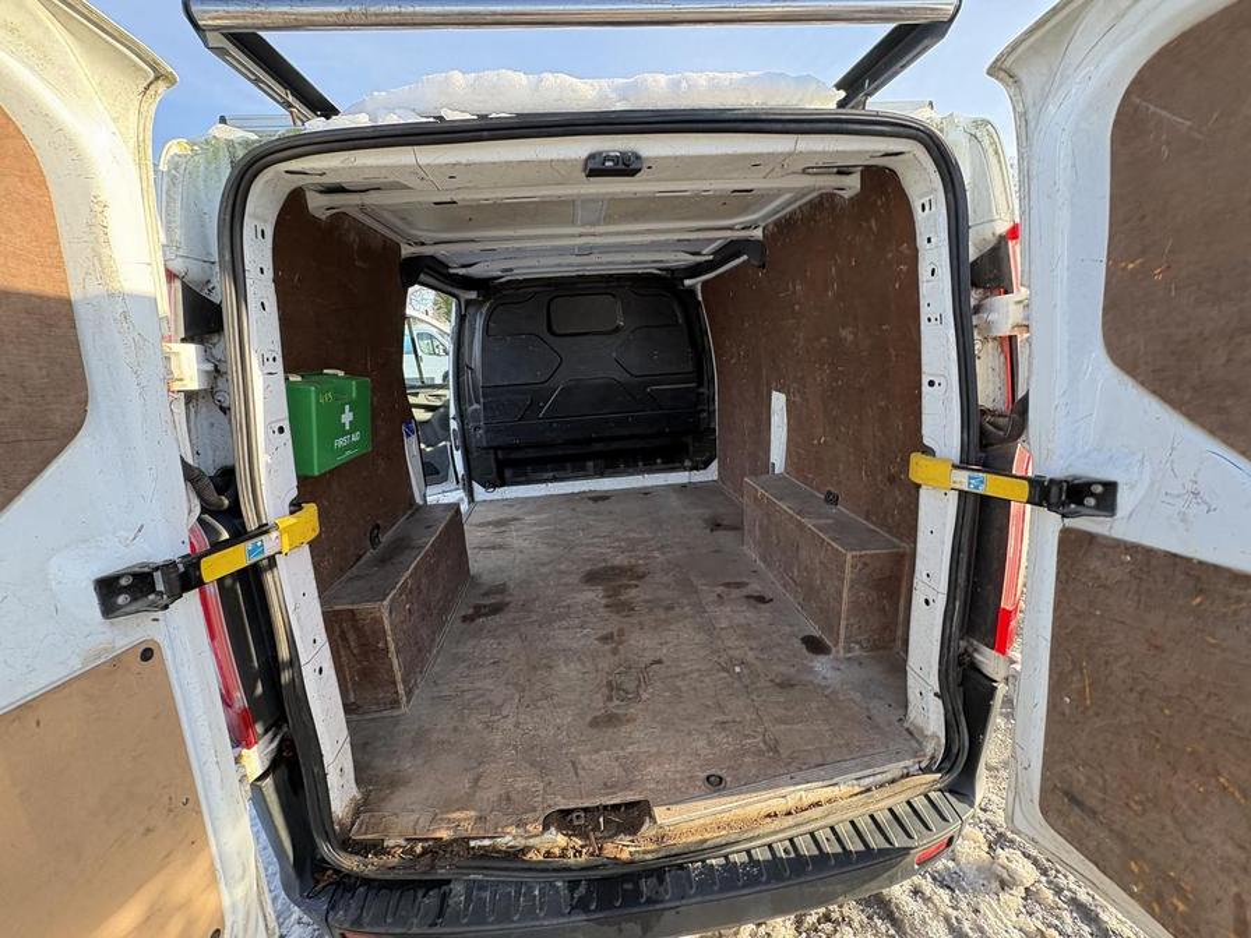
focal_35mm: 14
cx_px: 626
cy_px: 469
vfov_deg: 85.7
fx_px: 506
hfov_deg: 102.1
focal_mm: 2.22
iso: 100
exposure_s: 1/136
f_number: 2.2
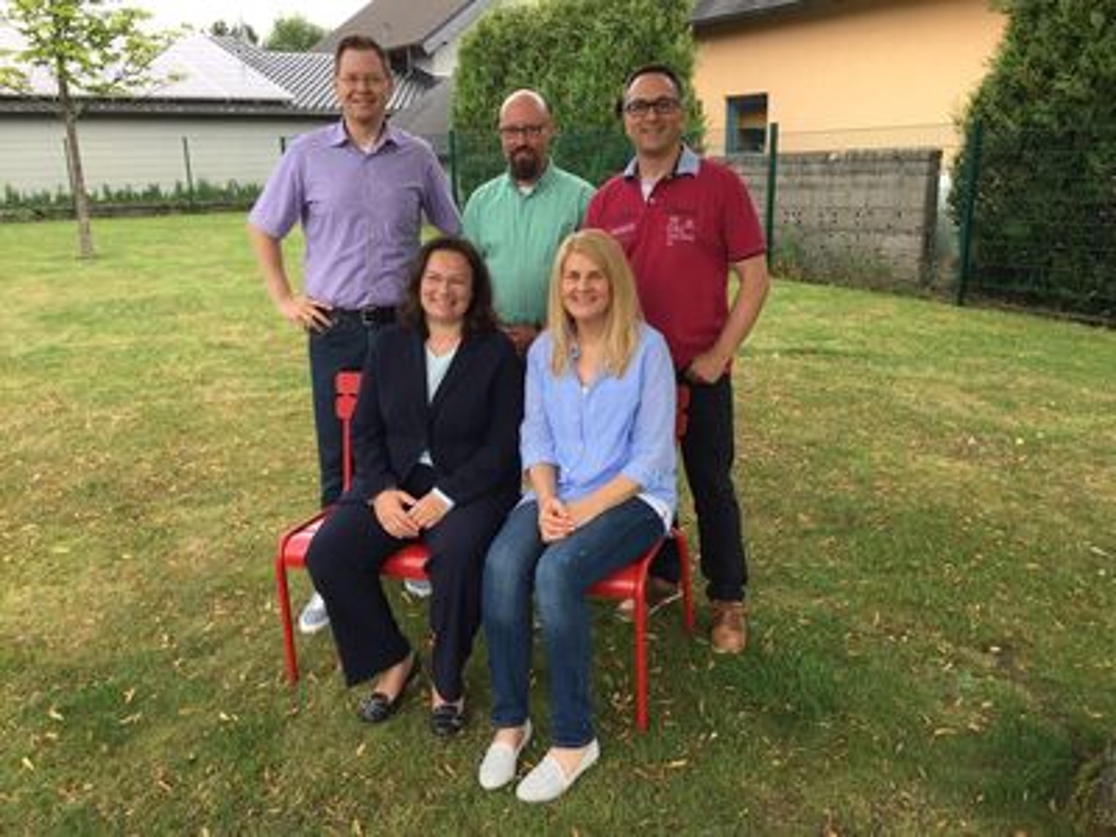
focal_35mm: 29
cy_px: 418
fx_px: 935
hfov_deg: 61.7
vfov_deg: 48.2
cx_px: 558
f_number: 2.2
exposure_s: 1/324
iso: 32
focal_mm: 4.15
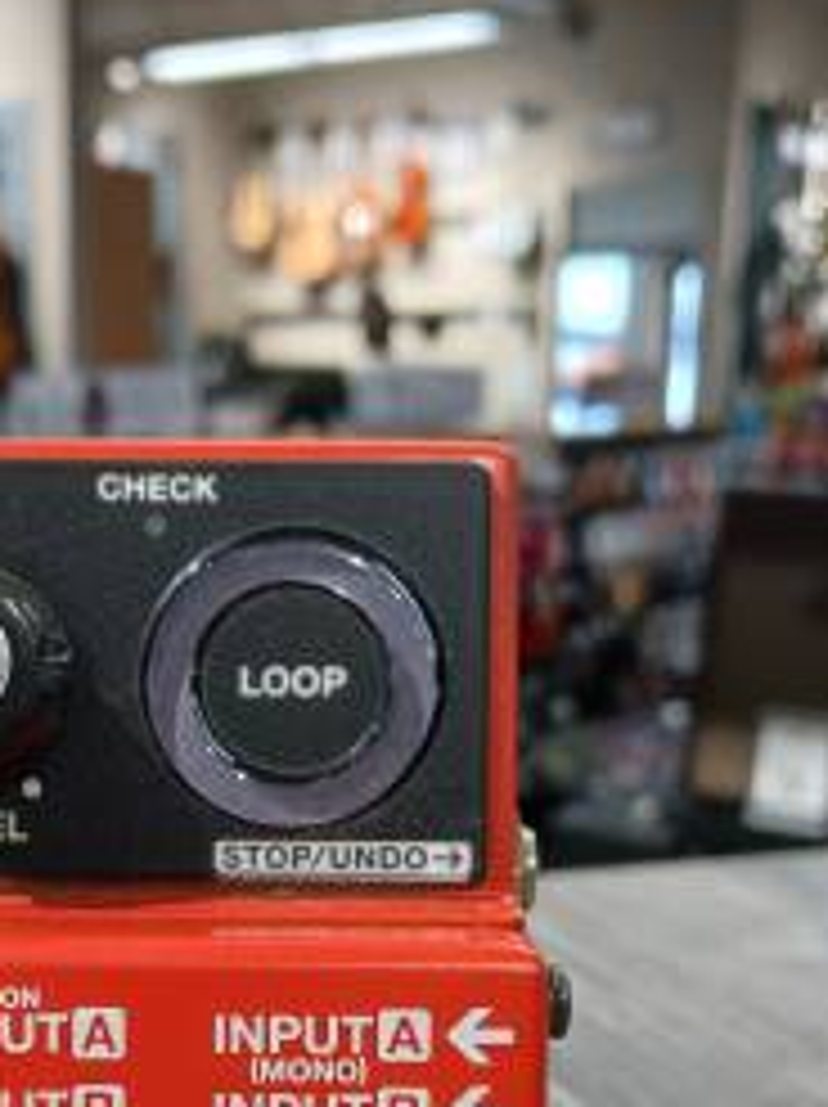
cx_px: 225
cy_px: 909
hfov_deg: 26.2
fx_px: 1757
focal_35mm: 55
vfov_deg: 33.8
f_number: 1.8
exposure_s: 1/50
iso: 160
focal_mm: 3.98
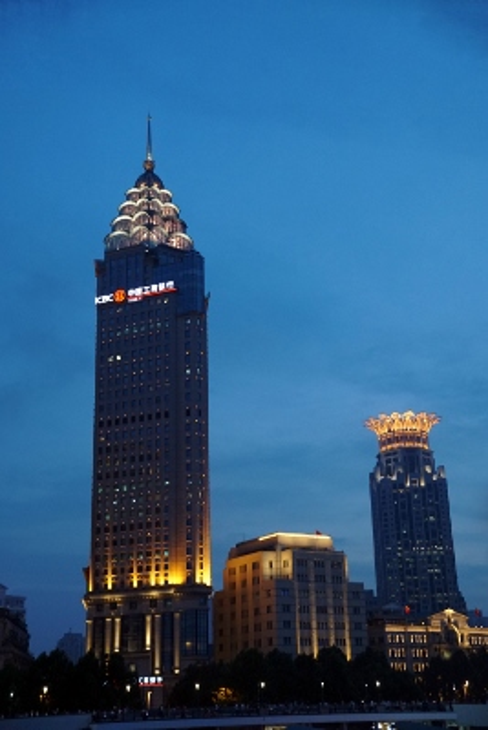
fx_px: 914
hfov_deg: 29.9
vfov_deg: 43.6
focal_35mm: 45
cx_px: 244
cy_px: 365
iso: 1000
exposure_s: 1/60
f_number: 4.5
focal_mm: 30
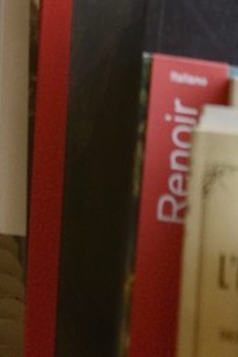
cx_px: -292
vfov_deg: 8.5
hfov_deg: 6.2
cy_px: -606
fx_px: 2102
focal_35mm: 212
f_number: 5
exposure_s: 1/125
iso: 1600
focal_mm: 35
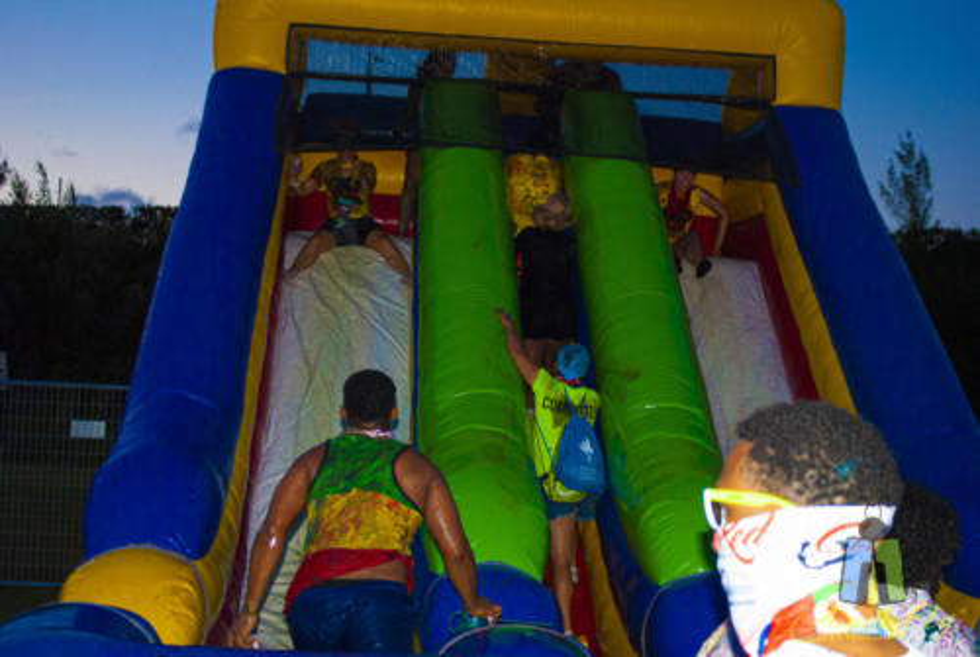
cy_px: 328
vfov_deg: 23.9
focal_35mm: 57
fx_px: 1554
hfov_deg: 35.0
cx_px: 490
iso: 200
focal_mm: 38
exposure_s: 1/60
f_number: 5
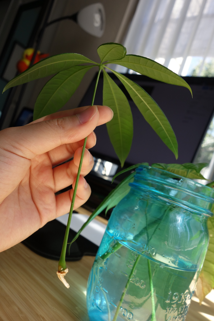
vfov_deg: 65.5
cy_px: 160
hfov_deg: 46.4
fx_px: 250
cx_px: 107
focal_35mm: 28
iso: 320
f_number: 5
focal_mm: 10.4
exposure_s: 1/250
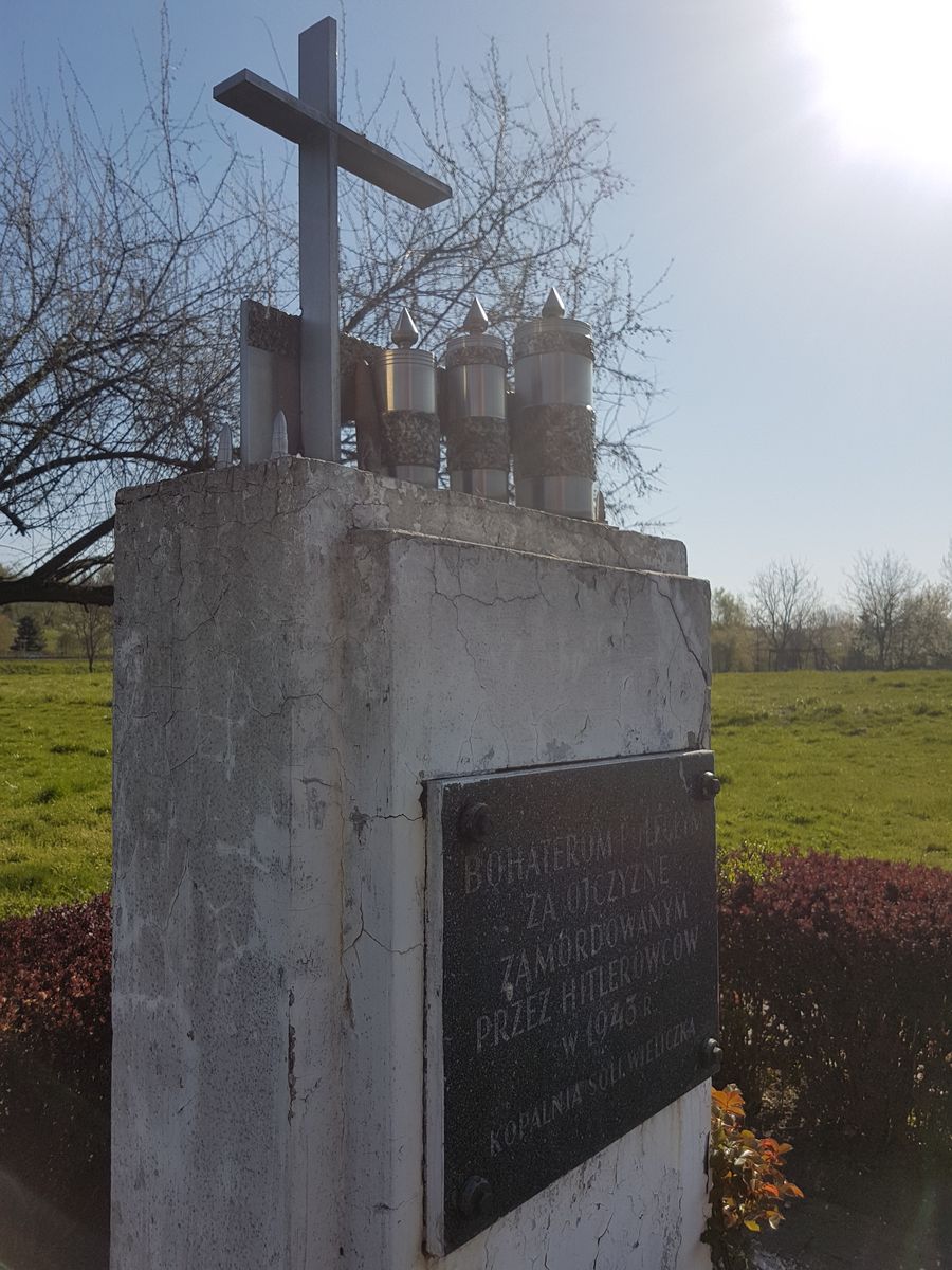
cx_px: 476
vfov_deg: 67.3
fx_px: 953
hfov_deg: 53.1
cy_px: 635
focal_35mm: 26
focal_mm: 4.2
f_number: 1.7
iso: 40
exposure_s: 1/4288
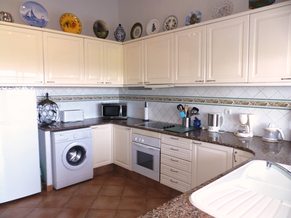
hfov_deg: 69.4
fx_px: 210
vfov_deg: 54.9
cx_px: 146
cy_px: 109
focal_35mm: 25
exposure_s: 1/80
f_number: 2.8
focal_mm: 4.5
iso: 200
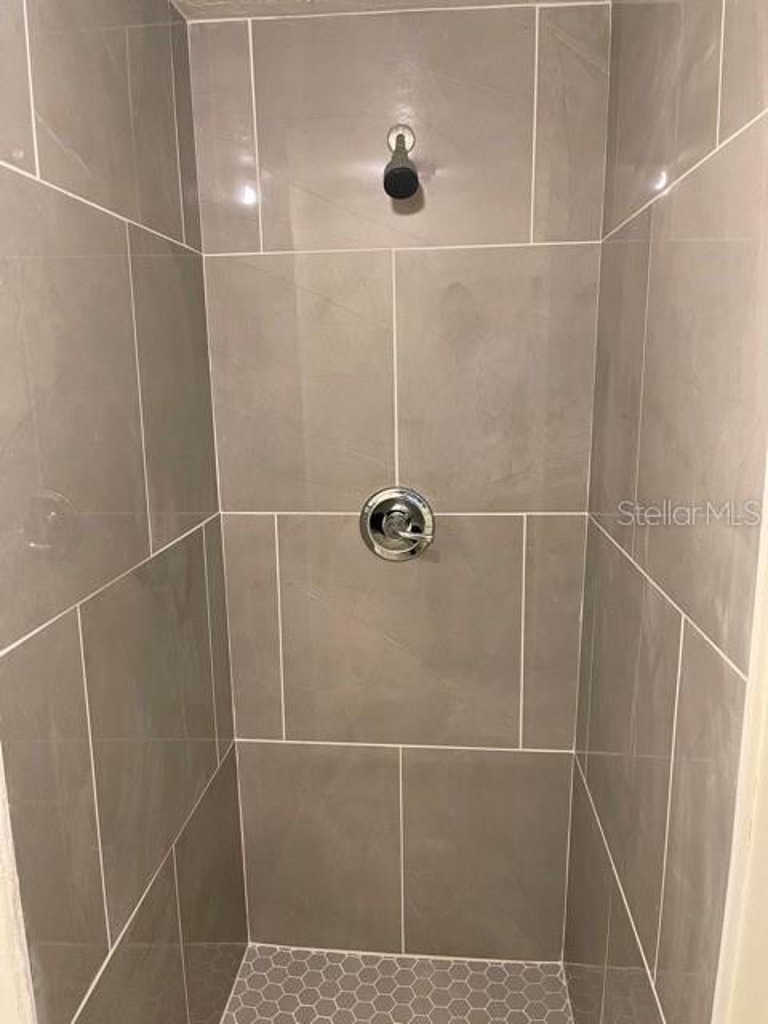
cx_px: 384
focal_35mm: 26
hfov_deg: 53.1
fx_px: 769
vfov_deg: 67.3
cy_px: 512
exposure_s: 1/60
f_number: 1.6
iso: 200
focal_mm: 5.1
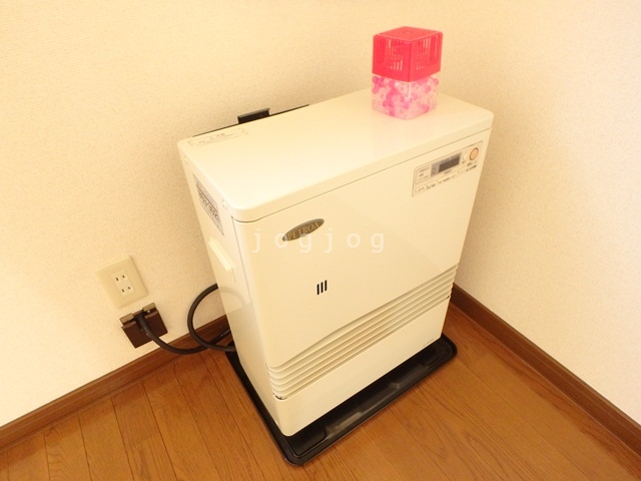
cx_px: 320
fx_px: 389
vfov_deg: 63.4
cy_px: 240
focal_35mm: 21
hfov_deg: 79.0
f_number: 3.5
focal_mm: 3.7
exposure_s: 1/30
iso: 500
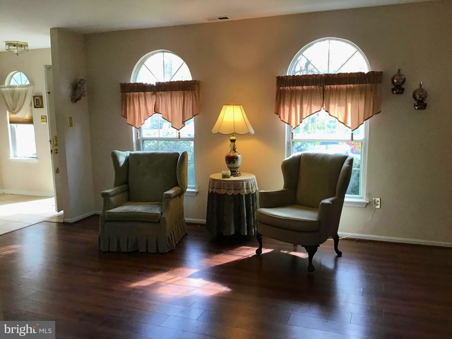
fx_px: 405
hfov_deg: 58.4
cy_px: 170
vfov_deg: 45.4
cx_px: 226
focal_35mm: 31
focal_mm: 3.3
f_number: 2.4
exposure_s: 1/30
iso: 40
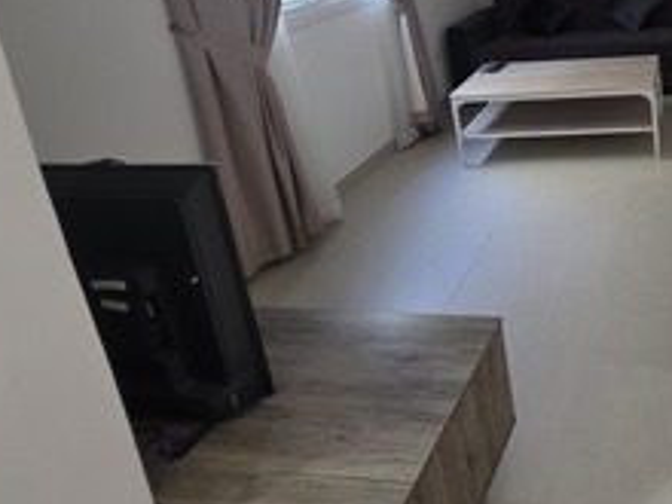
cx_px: 652
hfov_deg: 53.4
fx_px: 524
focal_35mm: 27
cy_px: 14
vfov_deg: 44.6
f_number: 1.9
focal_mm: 2.2
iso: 200
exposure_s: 1/50
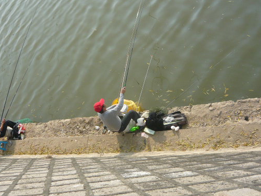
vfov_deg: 34.3
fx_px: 317
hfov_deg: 44.8
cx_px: 134
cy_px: 85
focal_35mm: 42
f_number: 2.8
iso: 100
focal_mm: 5.5
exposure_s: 1/800
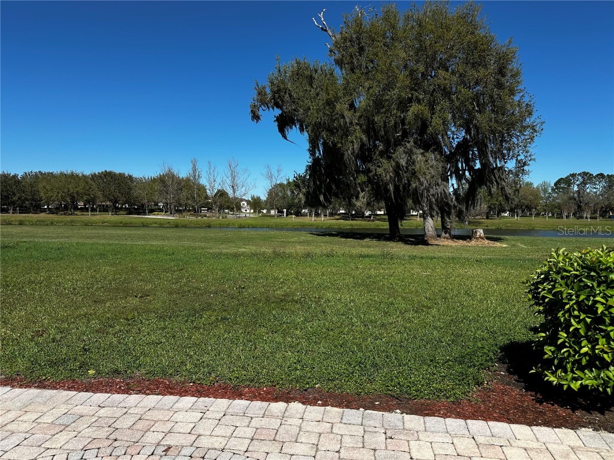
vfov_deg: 56.8
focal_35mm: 24
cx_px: 307
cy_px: 230
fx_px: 426
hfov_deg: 71.6
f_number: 1.78
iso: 80
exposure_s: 1/6211
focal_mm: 6.86
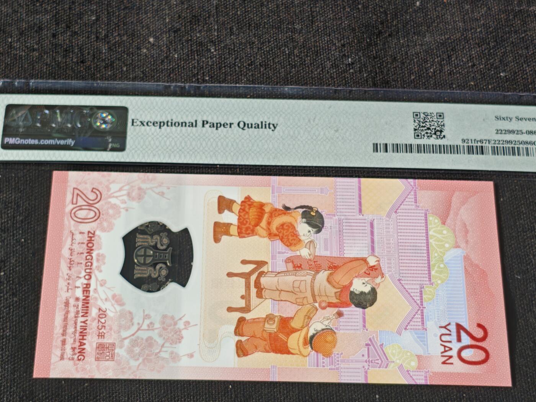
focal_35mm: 73
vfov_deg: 20.2
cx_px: 268
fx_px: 1130
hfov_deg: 26.7
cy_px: 201
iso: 50
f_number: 1.5
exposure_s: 1/1421
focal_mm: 4.94
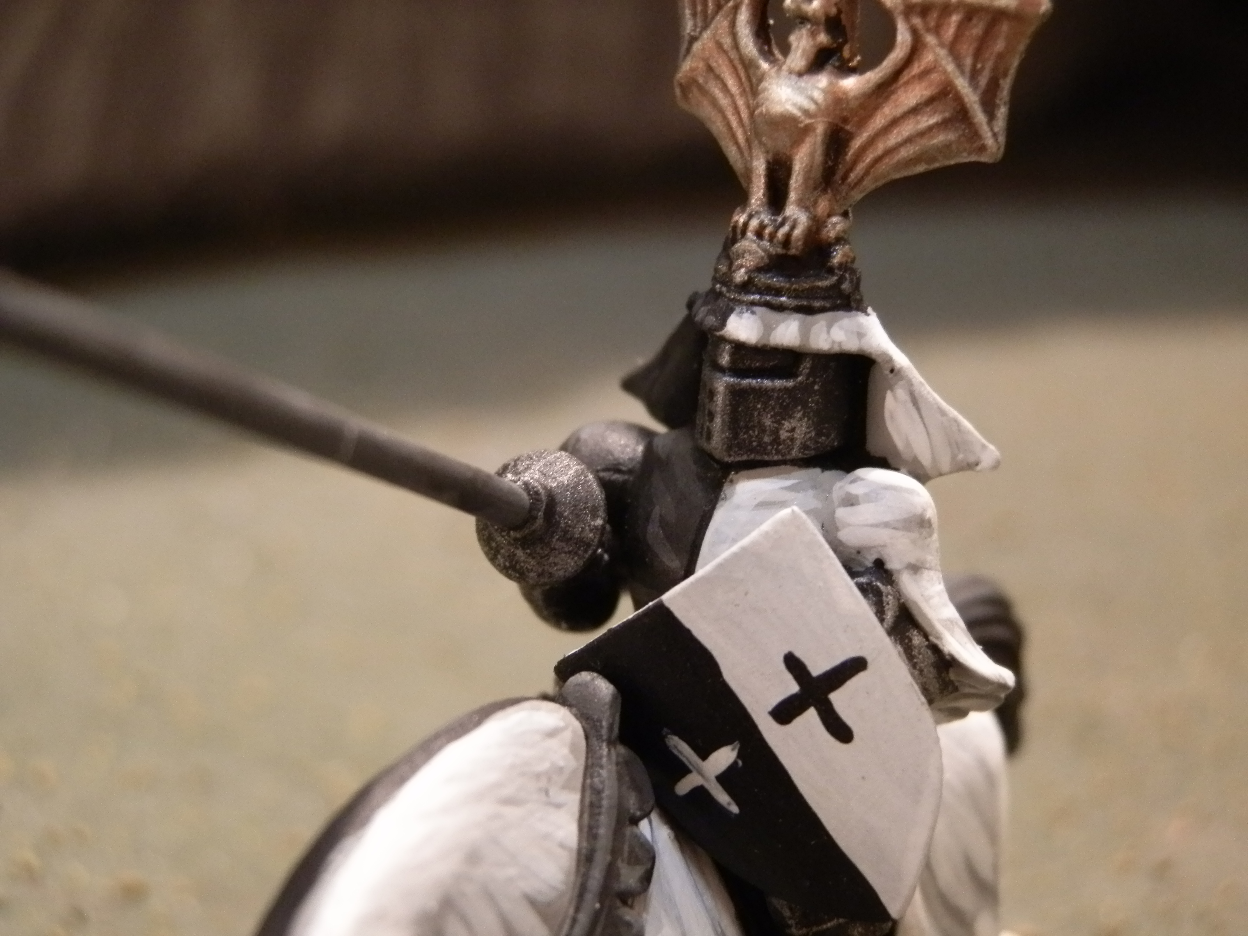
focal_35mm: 61
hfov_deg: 31.7
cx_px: 624
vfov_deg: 24.0
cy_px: 468
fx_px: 2199
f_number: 3.7
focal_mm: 10.99
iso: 400
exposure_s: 1/50
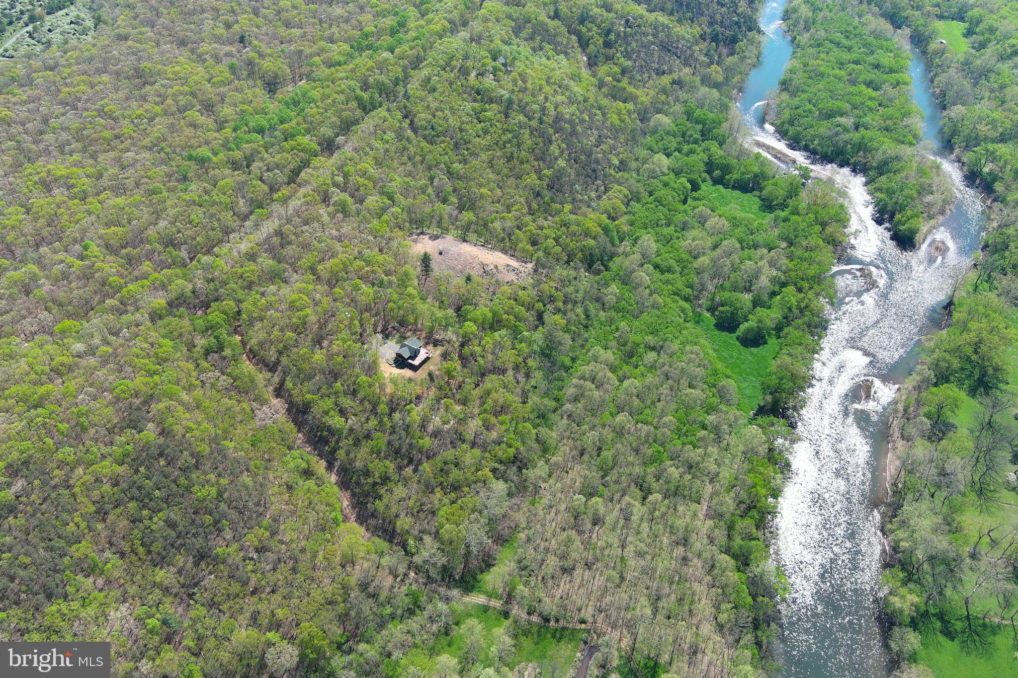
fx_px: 820
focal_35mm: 29
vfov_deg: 45.0
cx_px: 509
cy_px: 339
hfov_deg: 63.7
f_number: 2.8
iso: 100
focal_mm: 10.57
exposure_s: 1/485
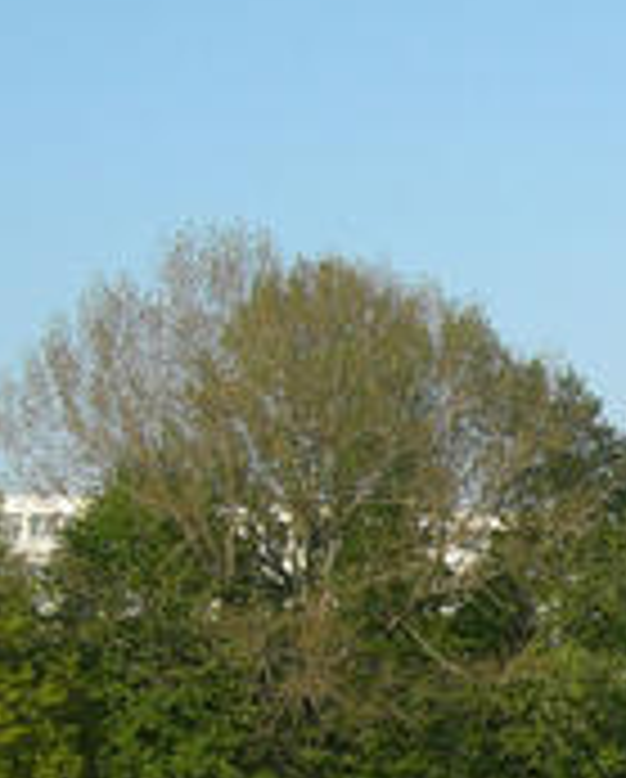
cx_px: 1184
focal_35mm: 137
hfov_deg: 10.5
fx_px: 3164
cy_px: 863
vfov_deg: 13.7
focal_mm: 6.3
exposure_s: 1/320
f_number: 4.4
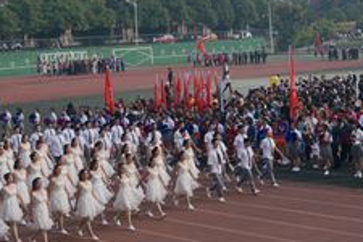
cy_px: 4
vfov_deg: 15.9
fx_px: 849
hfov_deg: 24.1
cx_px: 210
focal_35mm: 84
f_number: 4
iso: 250
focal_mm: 23
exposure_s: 1/2000
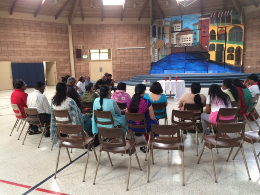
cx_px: 130
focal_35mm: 30
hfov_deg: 60.0
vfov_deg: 46.8
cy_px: 98
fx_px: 225
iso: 100
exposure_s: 1/30
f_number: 2.2
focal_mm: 4.12
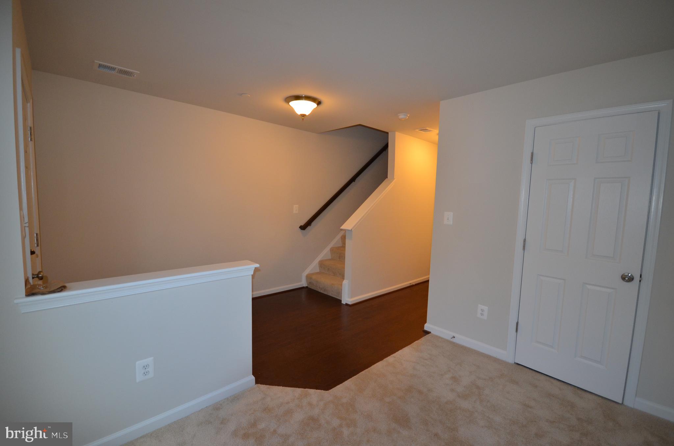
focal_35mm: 15
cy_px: 223
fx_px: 280
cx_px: 337
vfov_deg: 77.1
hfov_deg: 100.5
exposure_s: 1/60
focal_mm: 10
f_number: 4
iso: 720
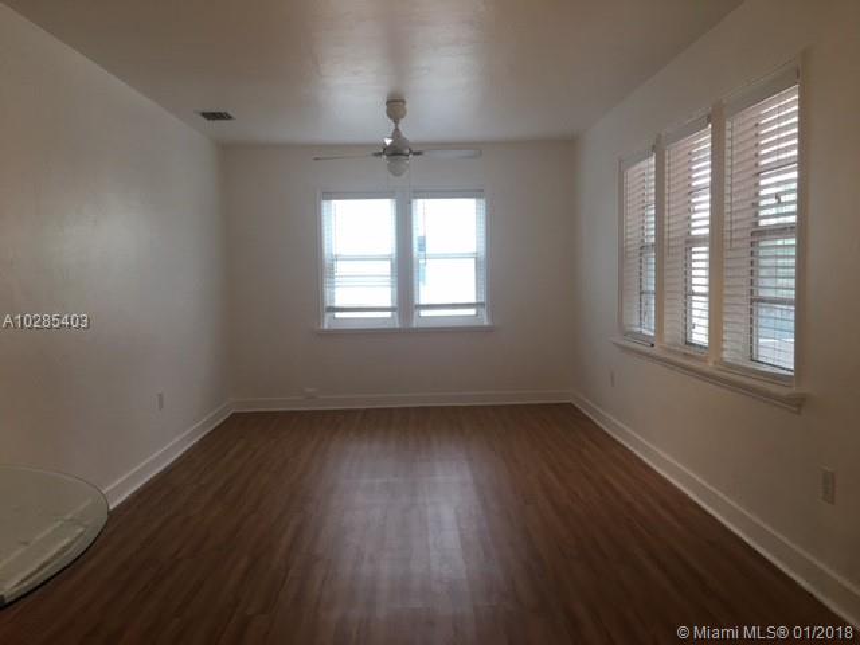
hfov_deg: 61.7
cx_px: 430
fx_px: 720
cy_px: 322
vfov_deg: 48.2
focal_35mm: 29
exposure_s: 1/40
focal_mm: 4.15
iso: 25
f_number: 2.2
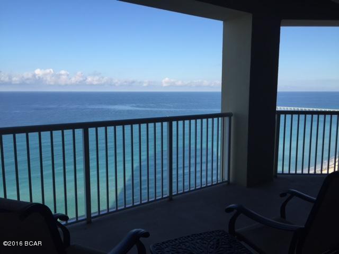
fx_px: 284
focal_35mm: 29
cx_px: 170
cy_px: 127
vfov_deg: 48.2
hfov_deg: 61.7
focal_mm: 4.15
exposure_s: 1/1582
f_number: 2.2
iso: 32
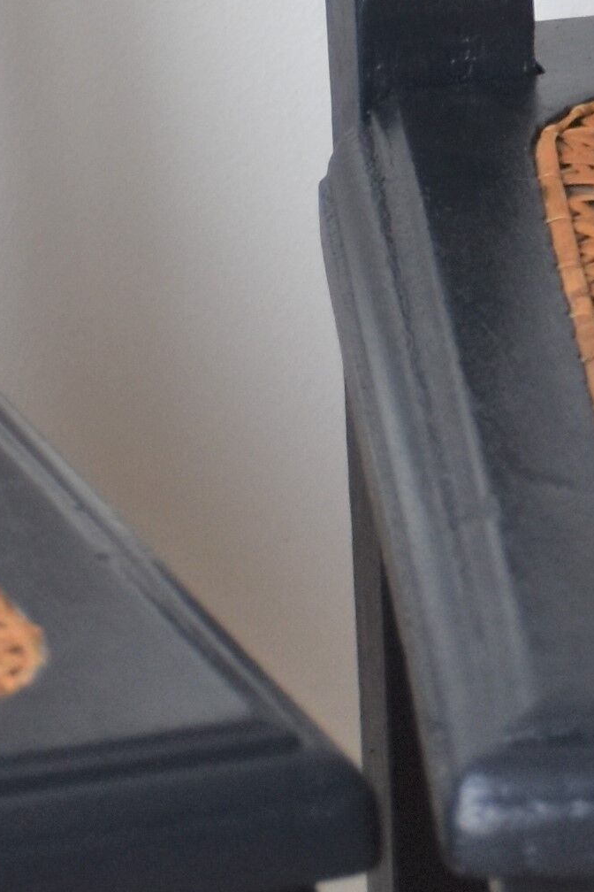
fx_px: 18116
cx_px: 740
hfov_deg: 1.9
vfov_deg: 2.8
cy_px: -1034
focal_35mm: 732
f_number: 4.8
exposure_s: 1/125
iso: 400
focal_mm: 82
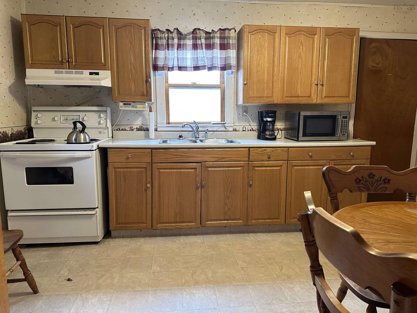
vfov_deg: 56.8
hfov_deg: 71.6
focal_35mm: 24
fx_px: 289
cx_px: 208
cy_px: 156
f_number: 1.78
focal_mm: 6.86
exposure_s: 1/60
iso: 320
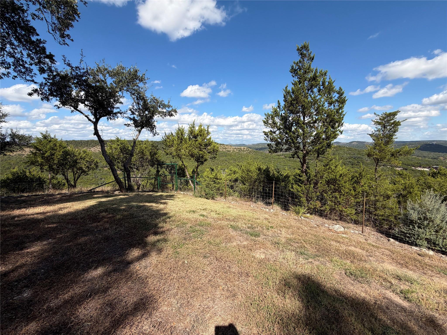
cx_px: 224
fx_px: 181
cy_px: 168
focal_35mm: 14
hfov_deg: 102.1
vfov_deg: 85.7
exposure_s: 1/853
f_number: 2.2
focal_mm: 2.22
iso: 20
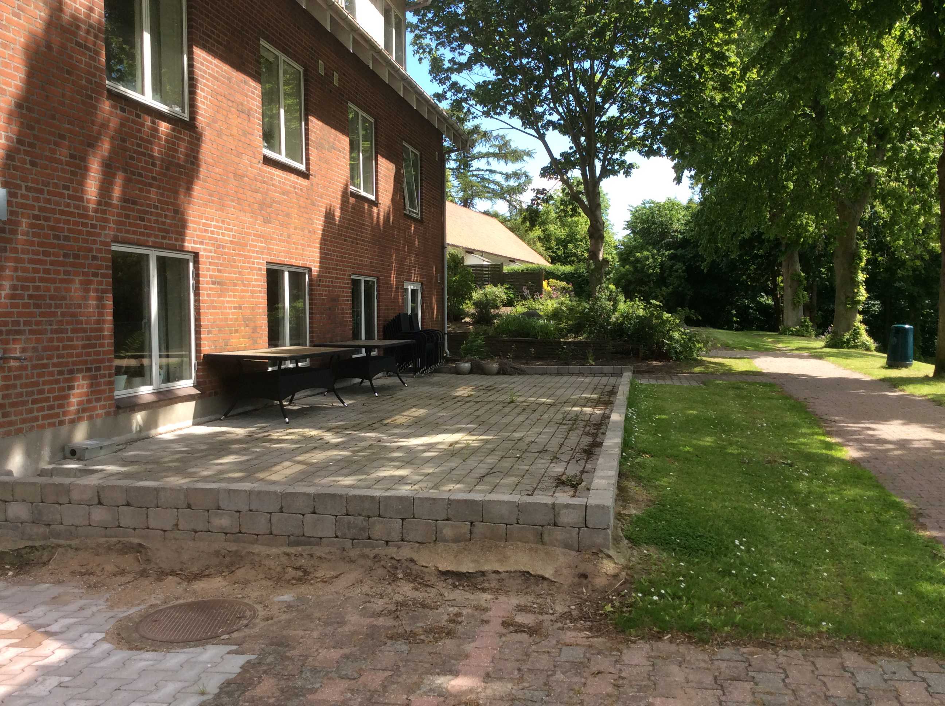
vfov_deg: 44.1
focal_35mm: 32
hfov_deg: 56.9
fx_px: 872
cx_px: 472
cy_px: 353
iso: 32
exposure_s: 1/545
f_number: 2.4
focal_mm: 3.3
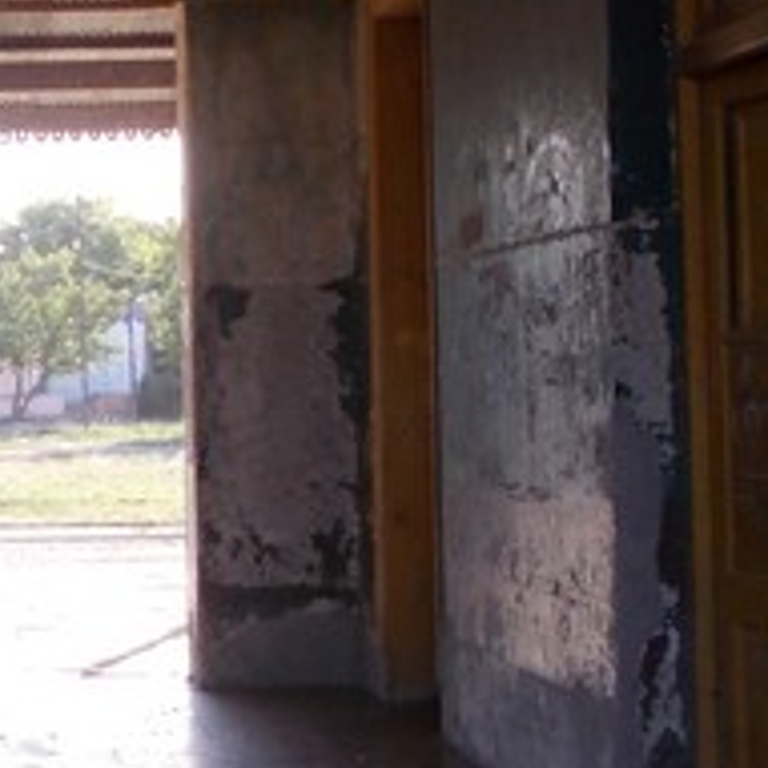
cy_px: 342
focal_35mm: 99
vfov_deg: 17.6
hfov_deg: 17.0
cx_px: -84
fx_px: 2485
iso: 80
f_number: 2.7
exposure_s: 1/200
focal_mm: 4
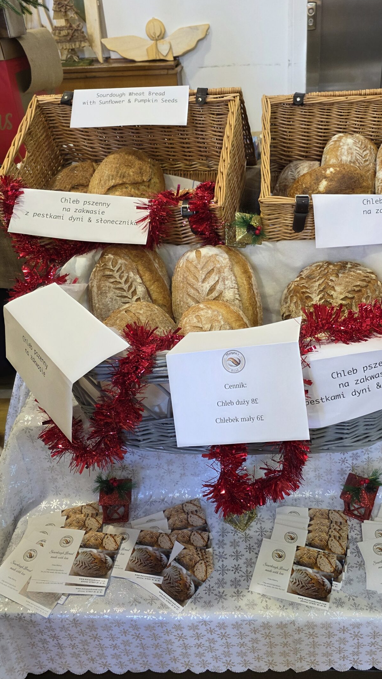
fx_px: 540
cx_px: 236
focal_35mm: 30
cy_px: 310
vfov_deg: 64.2
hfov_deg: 38.7
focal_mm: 6.3
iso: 250
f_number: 1.7
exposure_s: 1/100
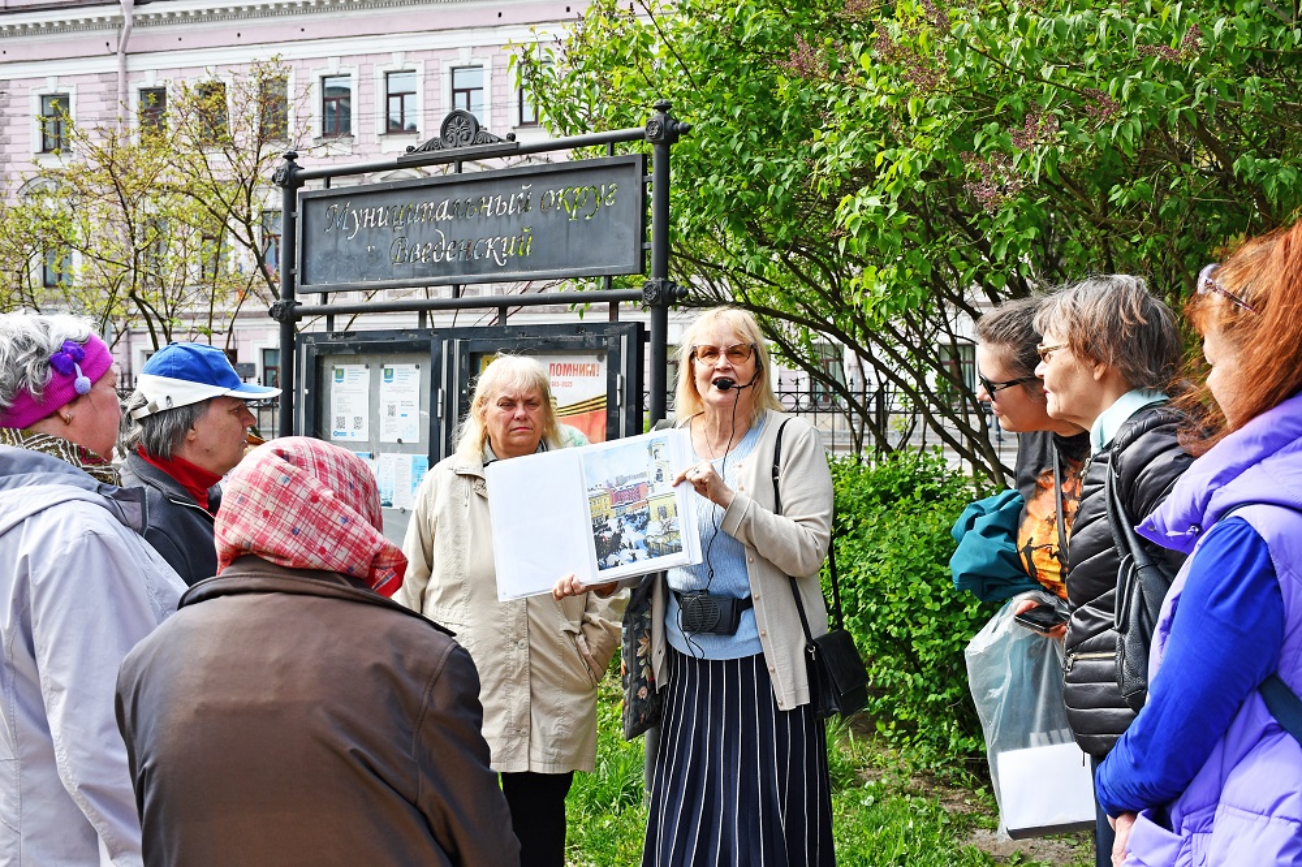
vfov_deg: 29.8
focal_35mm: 45
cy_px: 434
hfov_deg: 43.6
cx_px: 651
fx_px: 1627
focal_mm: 30
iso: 160
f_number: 8
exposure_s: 1/250
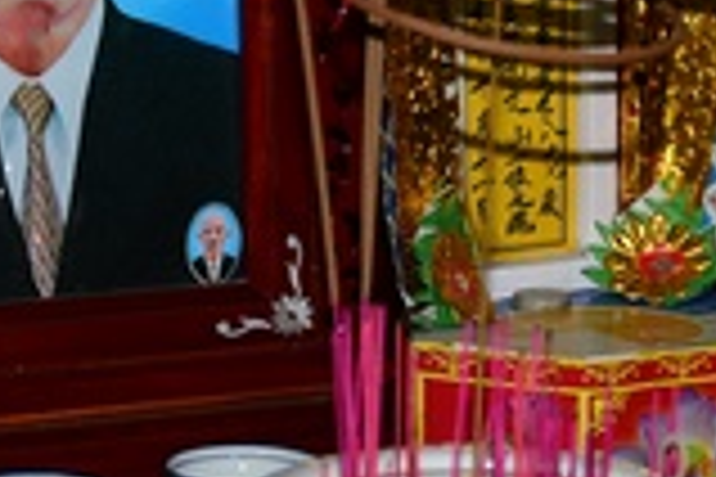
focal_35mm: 196
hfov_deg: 10.5
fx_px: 3898
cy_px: 176
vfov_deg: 7.0
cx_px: 320
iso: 500
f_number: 5
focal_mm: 48
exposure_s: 1/80
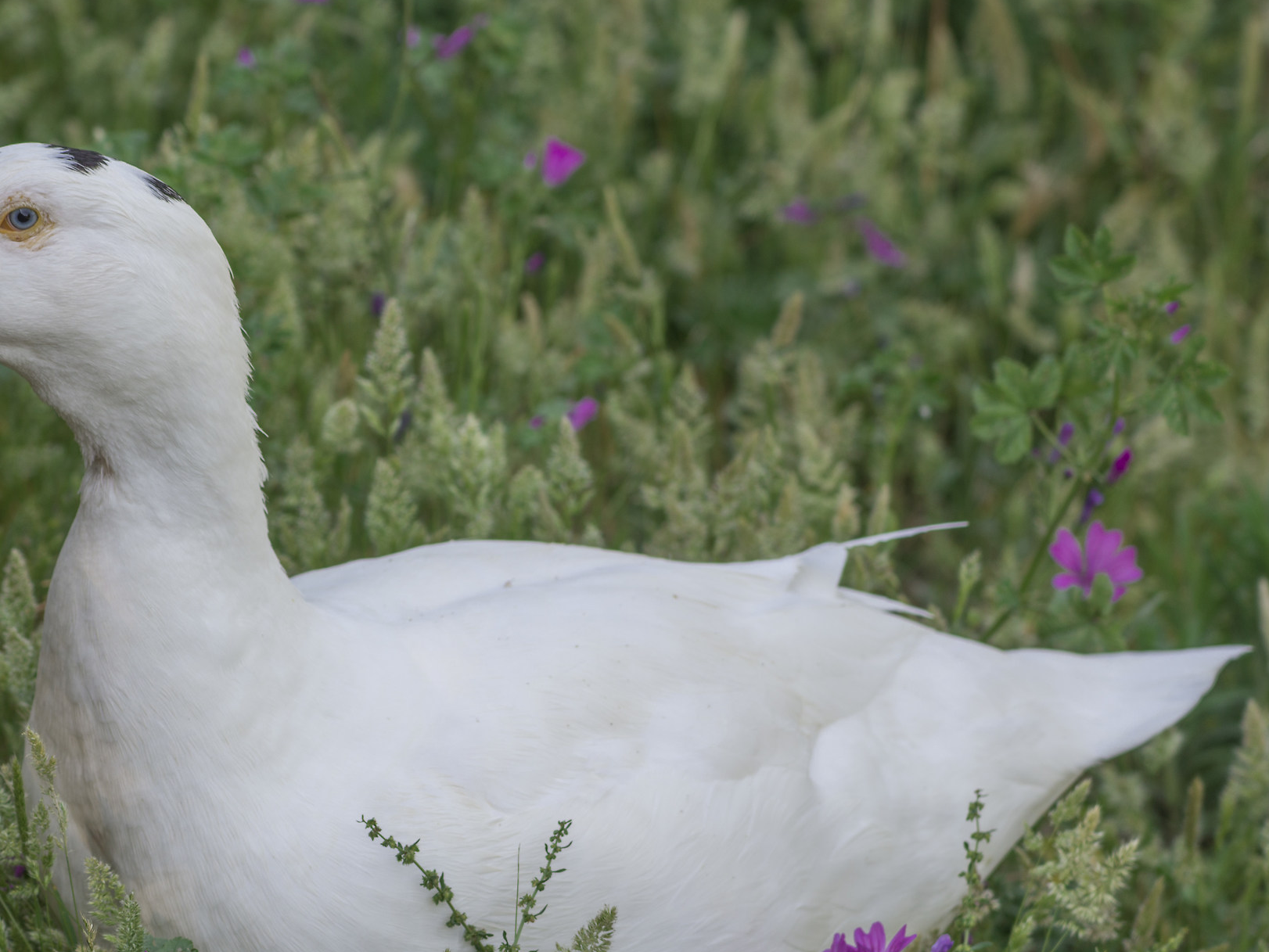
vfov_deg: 6.0
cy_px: 429
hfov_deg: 7.9
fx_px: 9130
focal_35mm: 249
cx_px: 382
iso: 140
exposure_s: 1/100
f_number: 8
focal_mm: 175
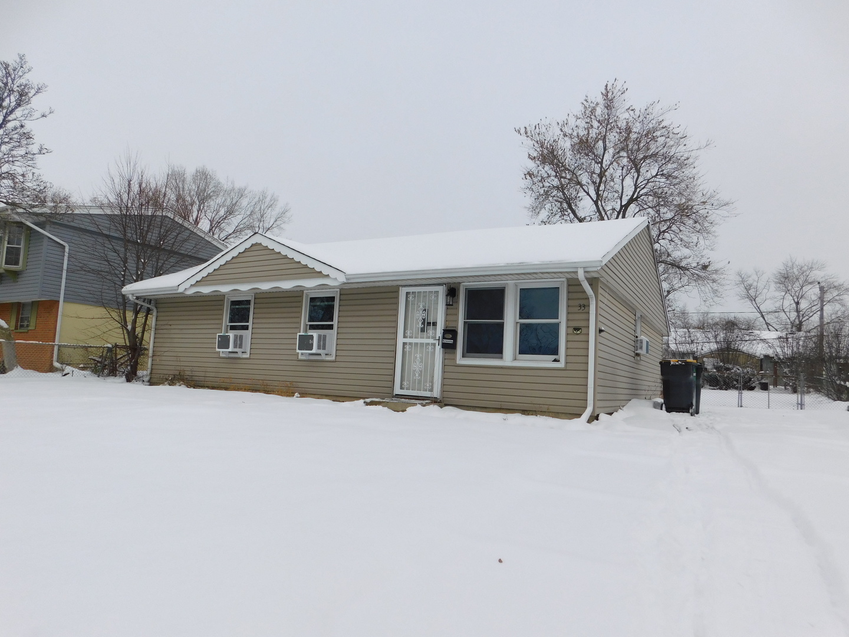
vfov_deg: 58.9
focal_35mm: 23
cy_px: 318
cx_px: 424
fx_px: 564
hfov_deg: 73.9
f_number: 6
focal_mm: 4
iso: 125
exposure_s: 1/500
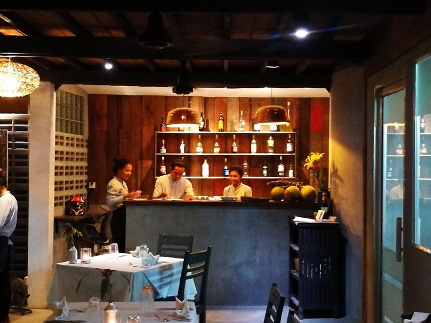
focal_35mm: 52
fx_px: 647
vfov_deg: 28.0
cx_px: 216
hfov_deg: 36.8
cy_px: 162
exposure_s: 1/16.7
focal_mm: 4.5
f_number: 2.2
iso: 2000
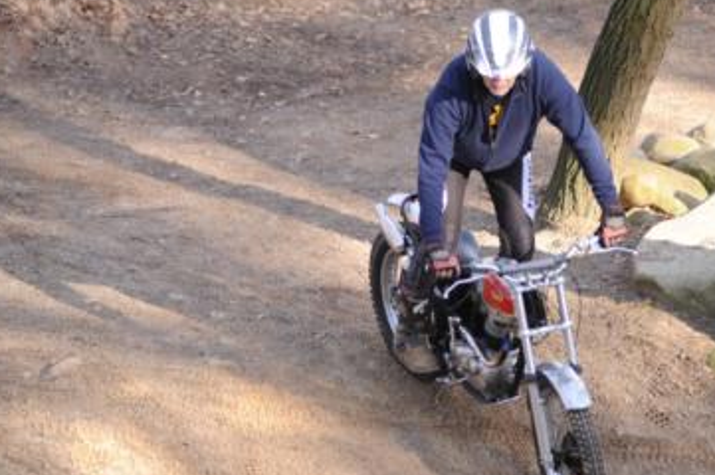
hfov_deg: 11.0
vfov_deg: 7.3
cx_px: 408
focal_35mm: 187
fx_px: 3711
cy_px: 298
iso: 250
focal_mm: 135
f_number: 2.8
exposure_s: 1/250
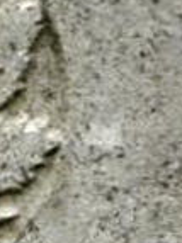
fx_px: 2485
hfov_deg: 4.2
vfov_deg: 5.6
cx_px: -136
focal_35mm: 354
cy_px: 336
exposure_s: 1/72
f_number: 4
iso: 135
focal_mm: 16.9
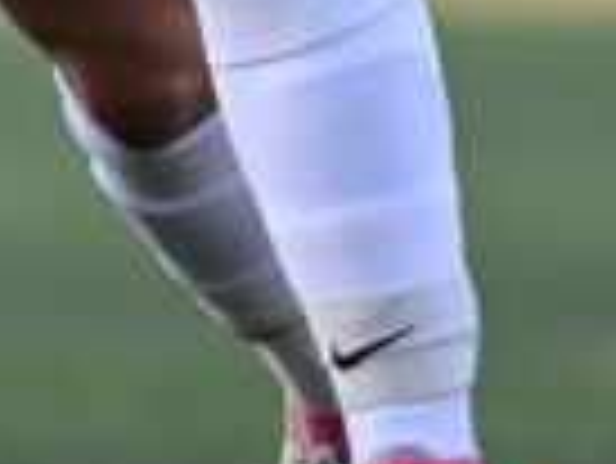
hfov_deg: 0.6
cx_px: -495
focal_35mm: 3082
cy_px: -628
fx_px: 54893
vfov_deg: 0.5
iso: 1250
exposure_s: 1/1600
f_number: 3.2
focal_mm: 400
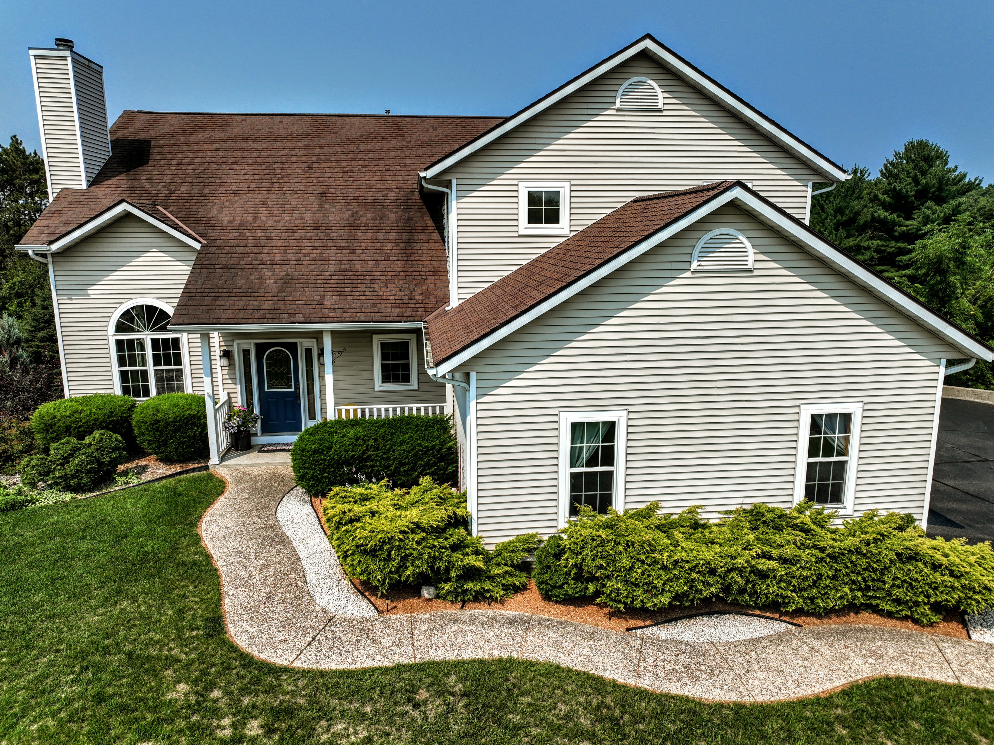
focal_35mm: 24
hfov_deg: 71.6
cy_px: 372
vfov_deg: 56.8
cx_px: 497
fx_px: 689
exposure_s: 1/2000
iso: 100
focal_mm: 12.29
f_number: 2.8
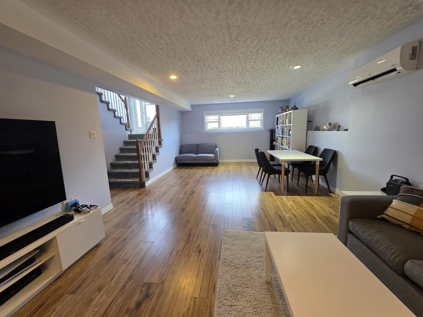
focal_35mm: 13
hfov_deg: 106.2
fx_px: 159
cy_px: 158
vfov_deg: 89.9
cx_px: 212
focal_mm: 2.2
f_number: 1.9
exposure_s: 1/120
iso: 250
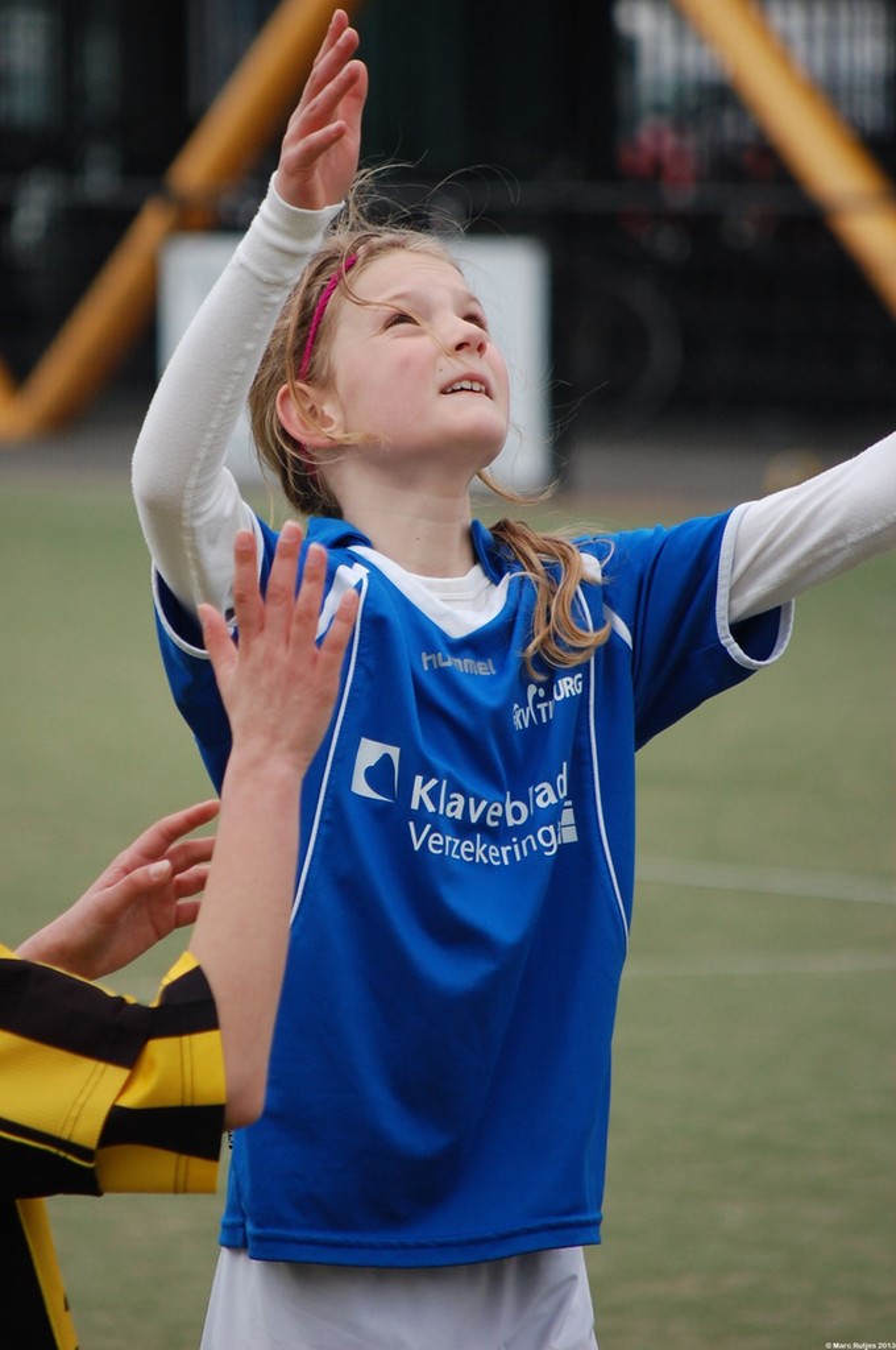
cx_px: 448
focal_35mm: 300
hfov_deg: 4.6
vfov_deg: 6.9
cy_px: 675
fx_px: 11230
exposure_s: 1/800
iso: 400
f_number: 5.6
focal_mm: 200
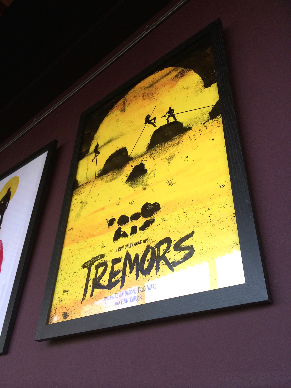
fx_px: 336
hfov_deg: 46.8
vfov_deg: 60.0
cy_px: 194
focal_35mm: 30
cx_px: 146
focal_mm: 4.12
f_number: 2.2
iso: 32
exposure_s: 1/227
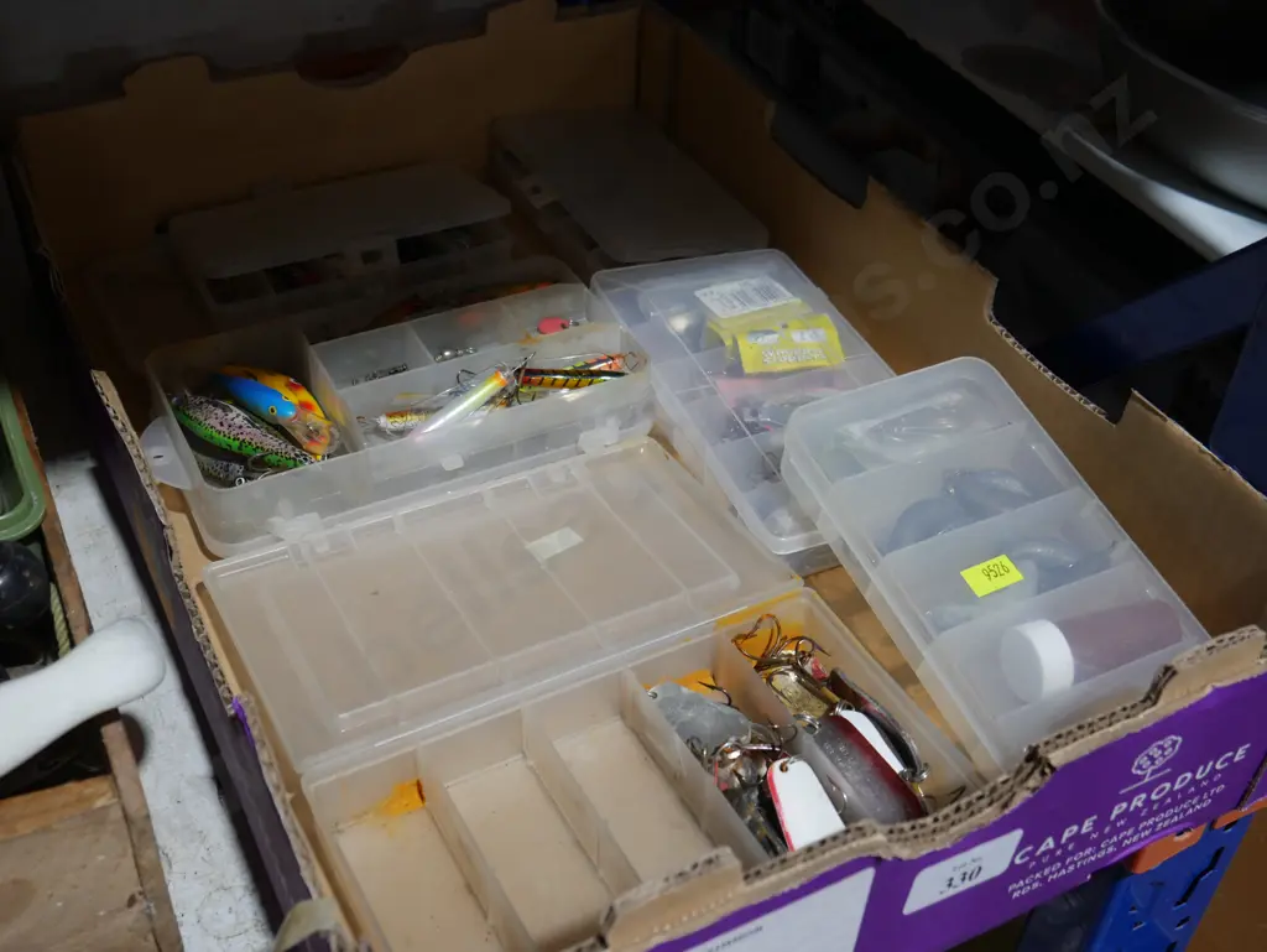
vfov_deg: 36.0
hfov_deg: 46.8
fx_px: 1465
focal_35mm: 40
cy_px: 476
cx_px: 634
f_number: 4.5
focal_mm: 20
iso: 400
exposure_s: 1/60
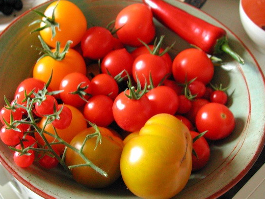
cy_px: 88
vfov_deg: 32.2
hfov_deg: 42.0
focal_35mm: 45
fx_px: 344
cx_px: 112
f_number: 2.8
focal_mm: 8
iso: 274
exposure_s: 1/3.6
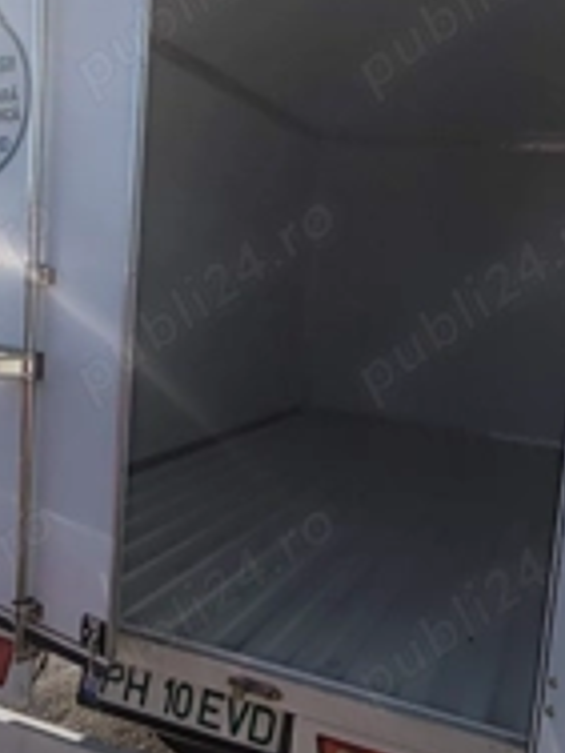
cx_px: 345
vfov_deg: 53.9
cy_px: 364
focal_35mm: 34
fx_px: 740
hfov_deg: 41.6
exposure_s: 1/3500
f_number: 2.2
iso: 50
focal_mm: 1.96
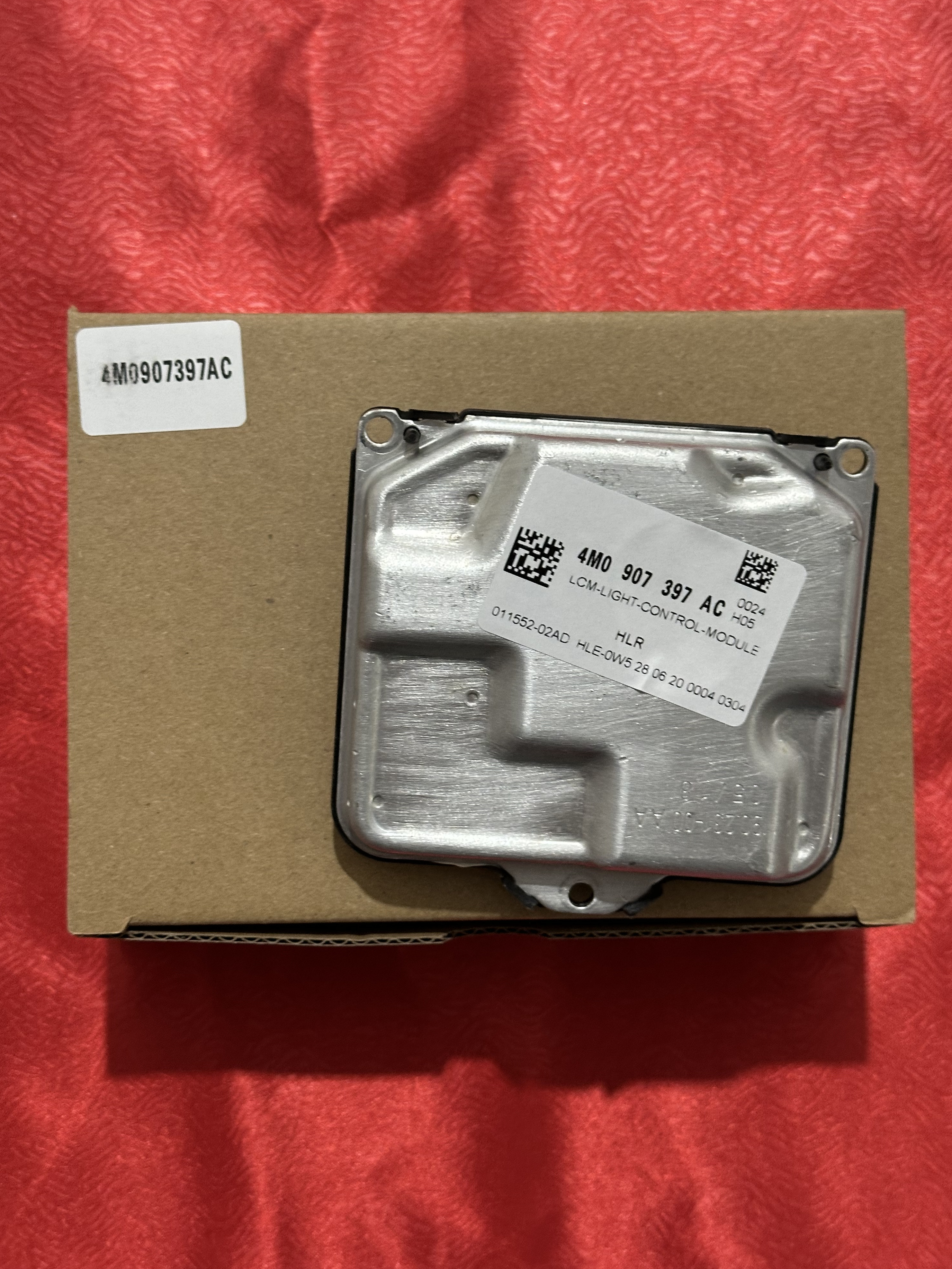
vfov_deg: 38.9
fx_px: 1797
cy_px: 628
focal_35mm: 49
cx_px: 477
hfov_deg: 29.7
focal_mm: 6.86
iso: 250
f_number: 1.78
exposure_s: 1/33
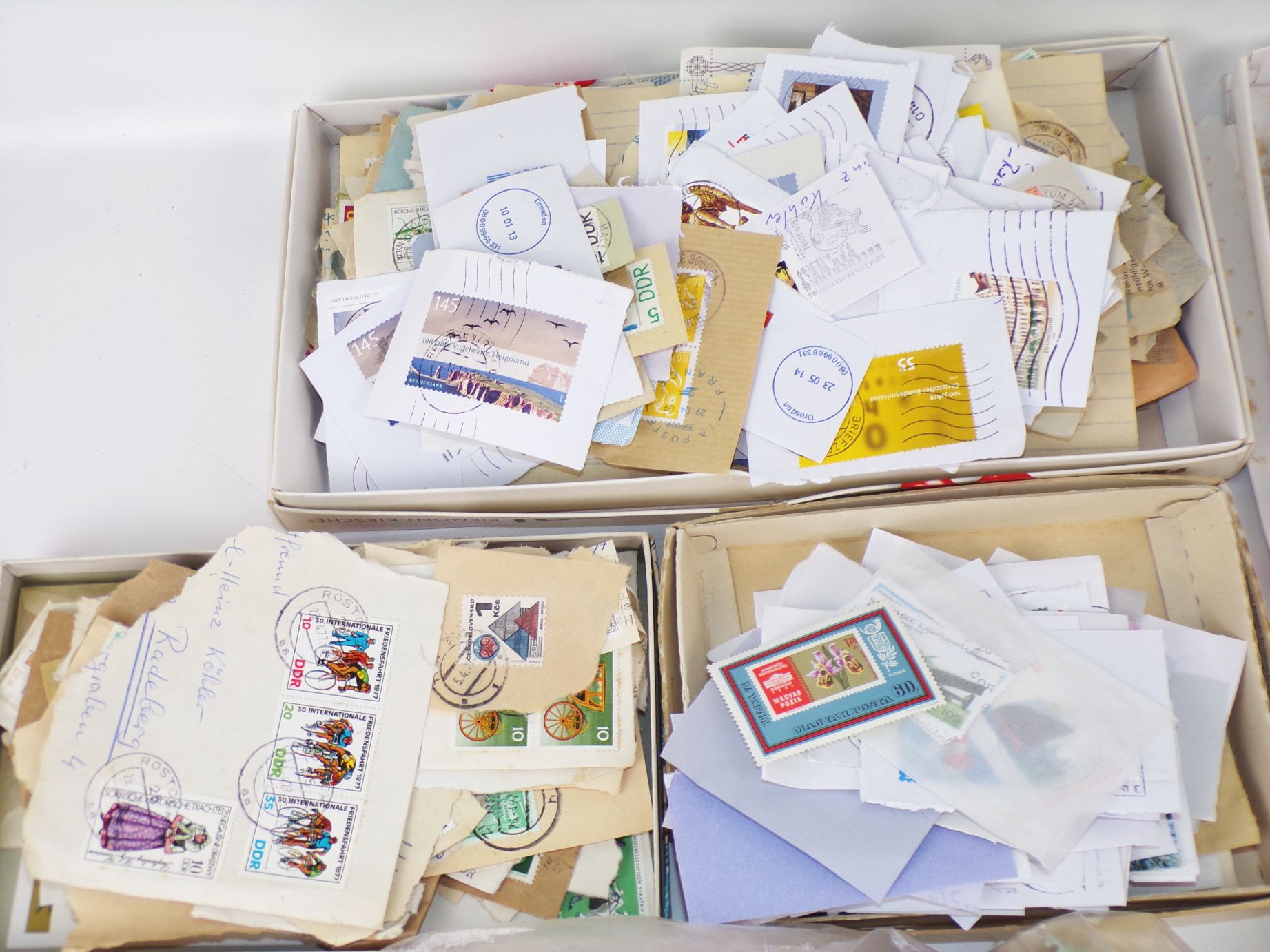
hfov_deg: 44.8
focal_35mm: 42
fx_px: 1541
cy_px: 476
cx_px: 635
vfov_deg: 34.3
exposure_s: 1/45
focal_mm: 7.6
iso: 80
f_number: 3.4
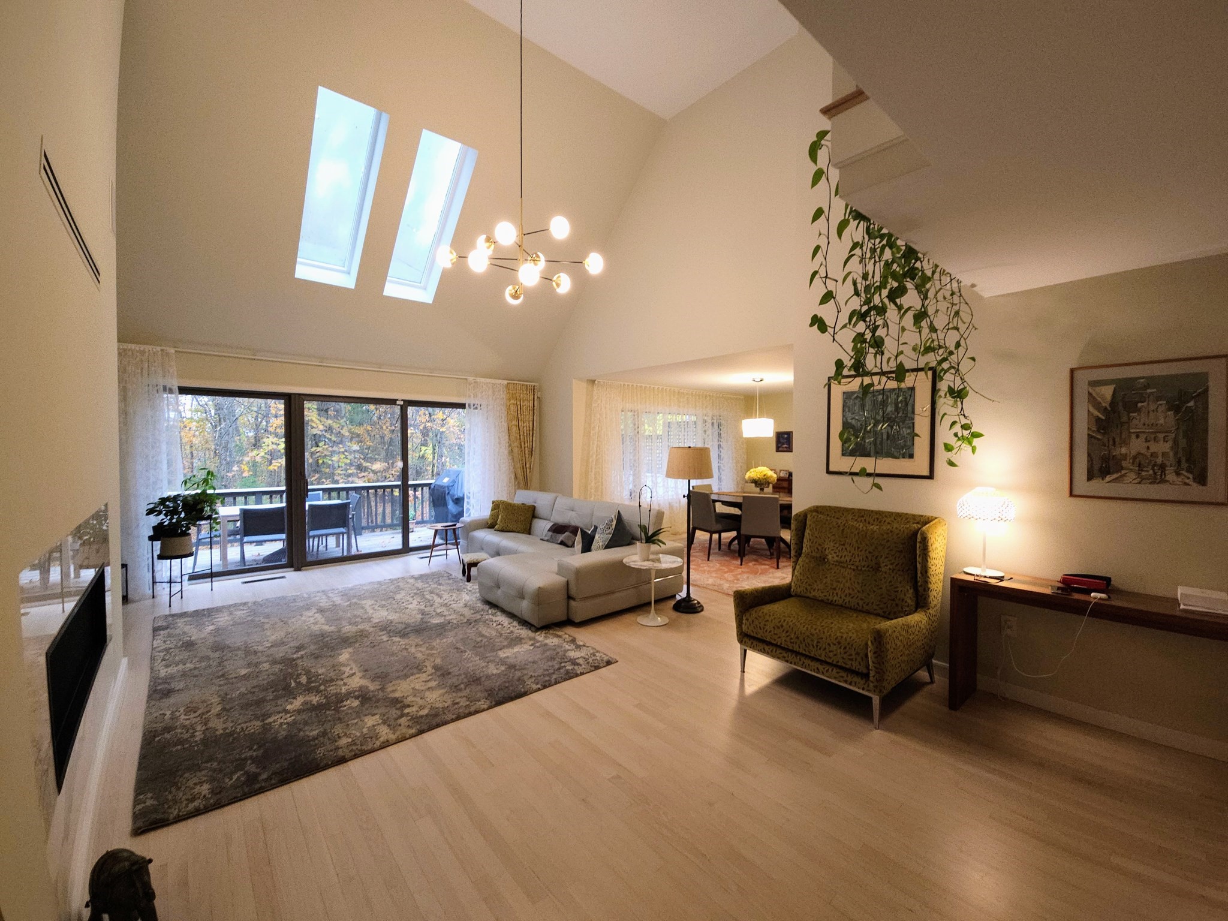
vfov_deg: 89.9
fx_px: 461
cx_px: 614
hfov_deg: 106.2
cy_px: 460
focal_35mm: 13
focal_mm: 2.2
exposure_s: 1/30
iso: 125
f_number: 2.2
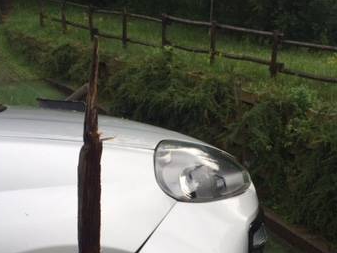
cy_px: 222
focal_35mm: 55
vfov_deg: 25.8
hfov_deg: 34.7
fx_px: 536
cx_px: 210
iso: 32
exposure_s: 1/507
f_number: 2.2
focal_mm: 4.15
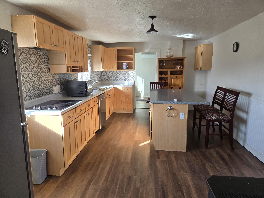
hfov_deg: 73.9
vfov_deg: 58.9
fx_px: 175
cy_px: 99
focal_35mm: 23
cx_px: 132
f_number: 1.8
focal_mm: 5.4
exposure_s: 1/180
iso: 64
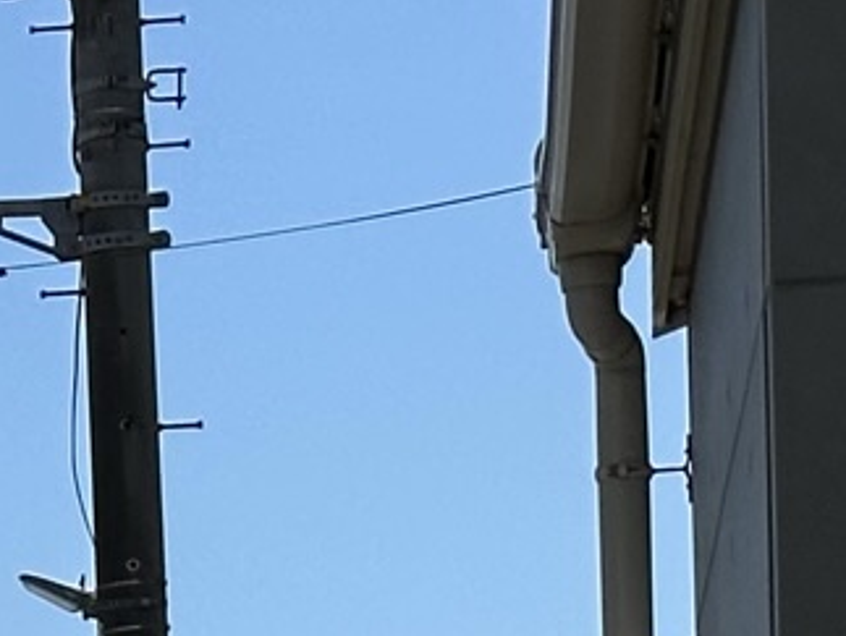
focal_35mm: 304
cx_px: -1328
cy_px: 1374
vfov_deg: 4.8
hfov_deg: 6.2
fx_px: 7438
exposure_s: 1/12048
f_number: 1.78
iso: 64
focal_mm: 6.86
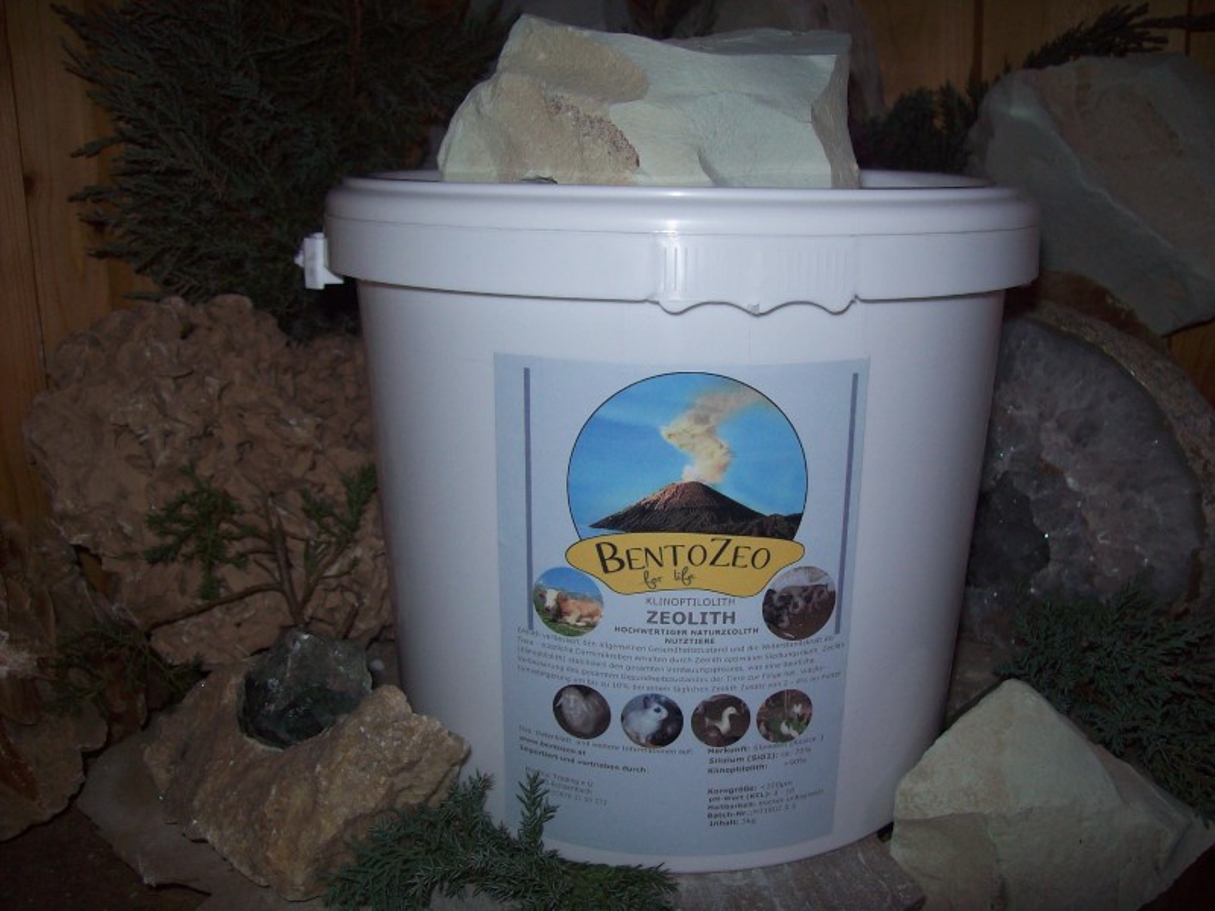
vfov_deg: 39.7
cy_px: 456
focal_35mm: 36
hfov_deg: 51.4
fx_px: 1264
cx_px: 608
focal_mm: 6
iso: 80
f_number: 2.7
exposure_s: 1/64
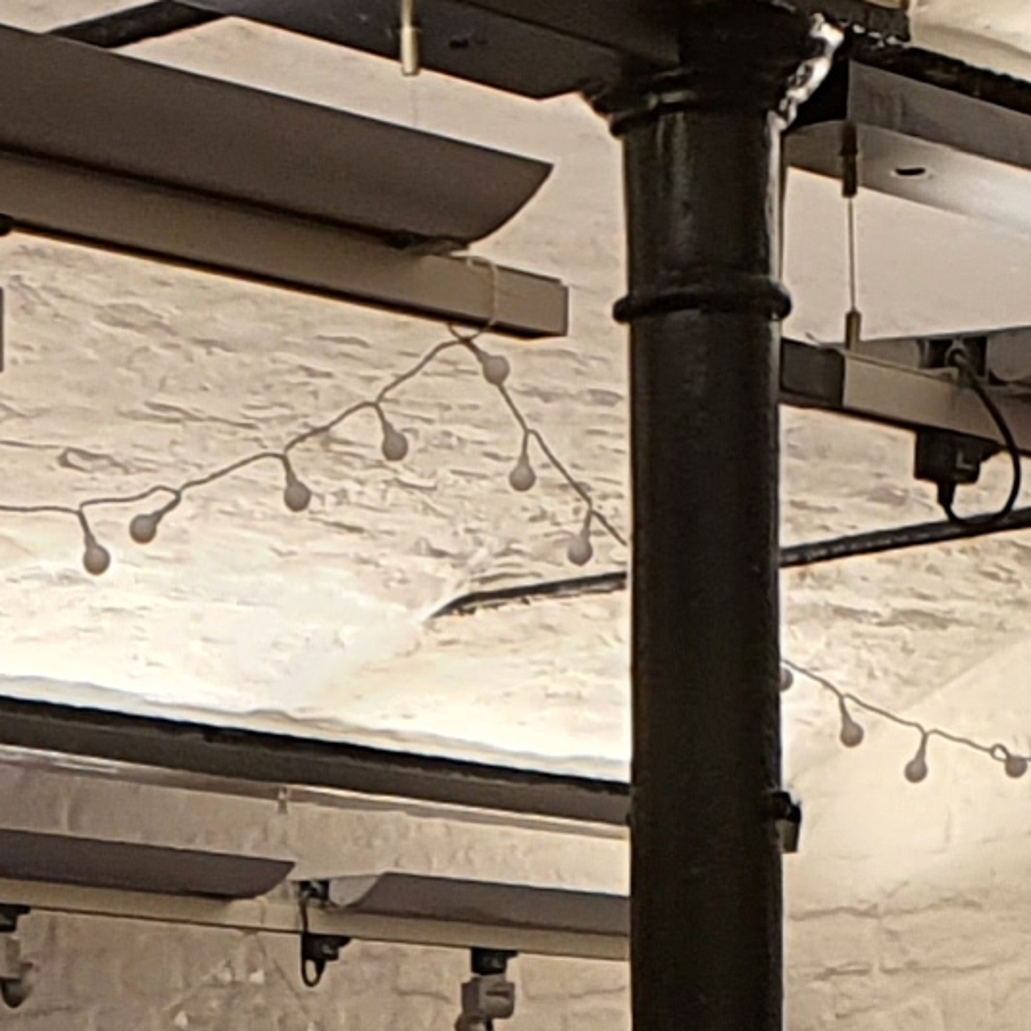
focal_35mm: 173
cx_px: -87
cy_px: 2706
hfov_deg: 10.0
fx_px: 5830
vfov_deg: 8.9
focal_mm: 4.3
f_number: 2.4
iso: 125
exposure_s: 1/100
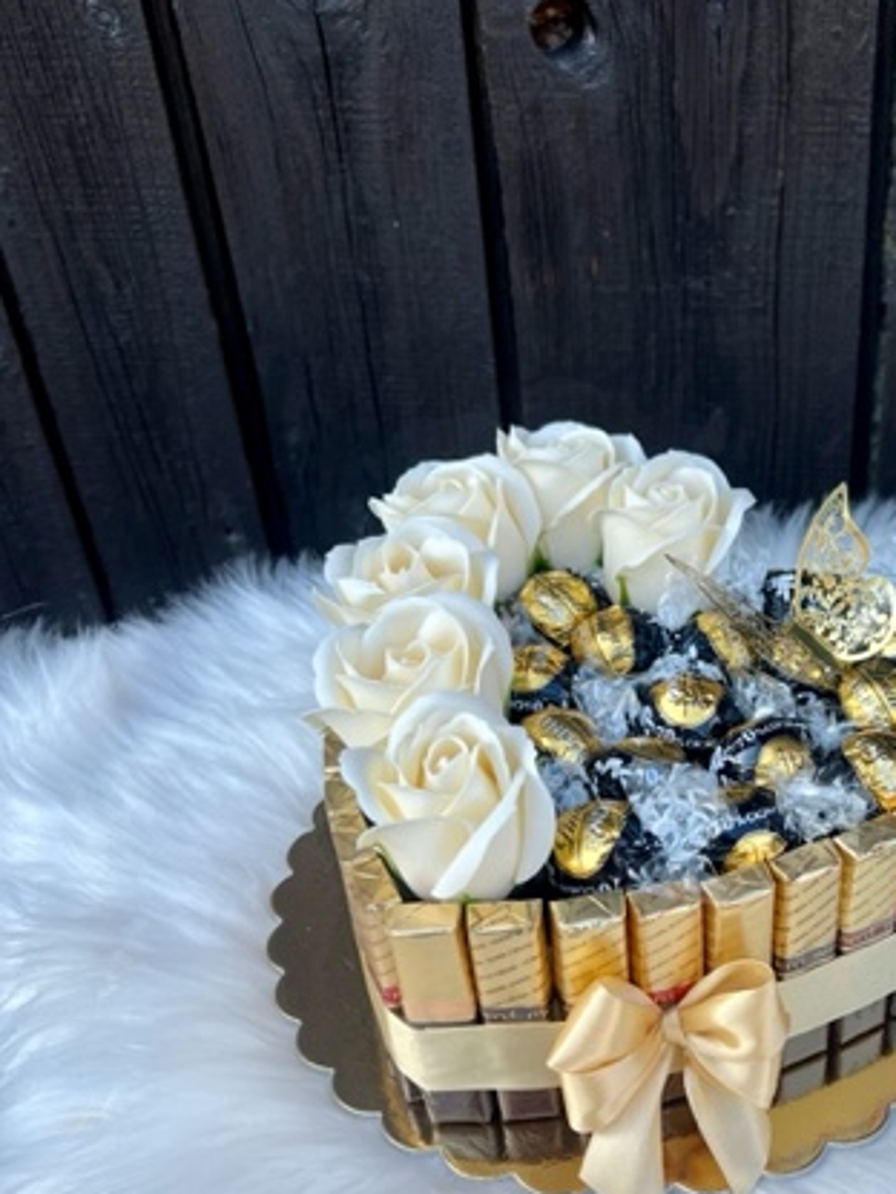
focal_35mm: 40
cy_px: 789
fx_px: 1380
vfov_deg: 46.1
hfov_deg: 35.1
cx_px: 683
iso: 50
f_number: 1.5
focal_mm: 5.7
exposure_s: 1/924
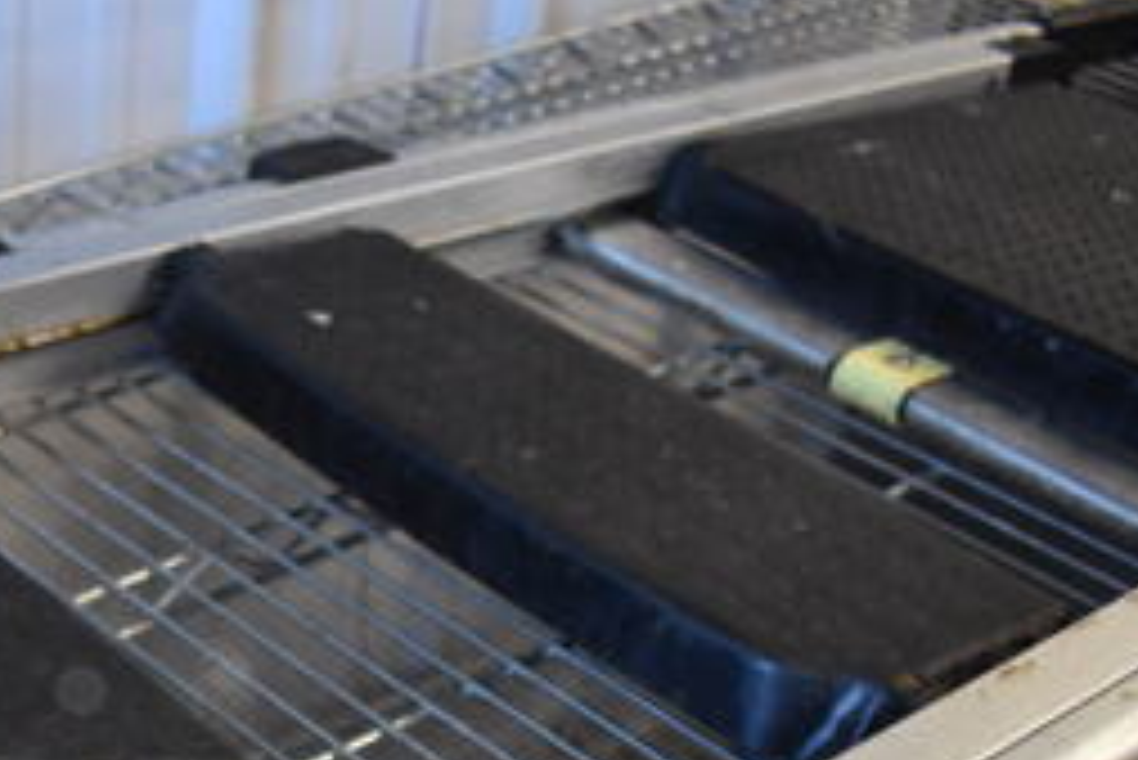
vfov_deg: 19.9
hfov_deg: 28.6
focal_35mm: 65
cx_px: -58
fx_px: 2056
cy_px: 872
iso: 1800
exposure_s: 1/125
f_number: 3.5
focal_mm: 18
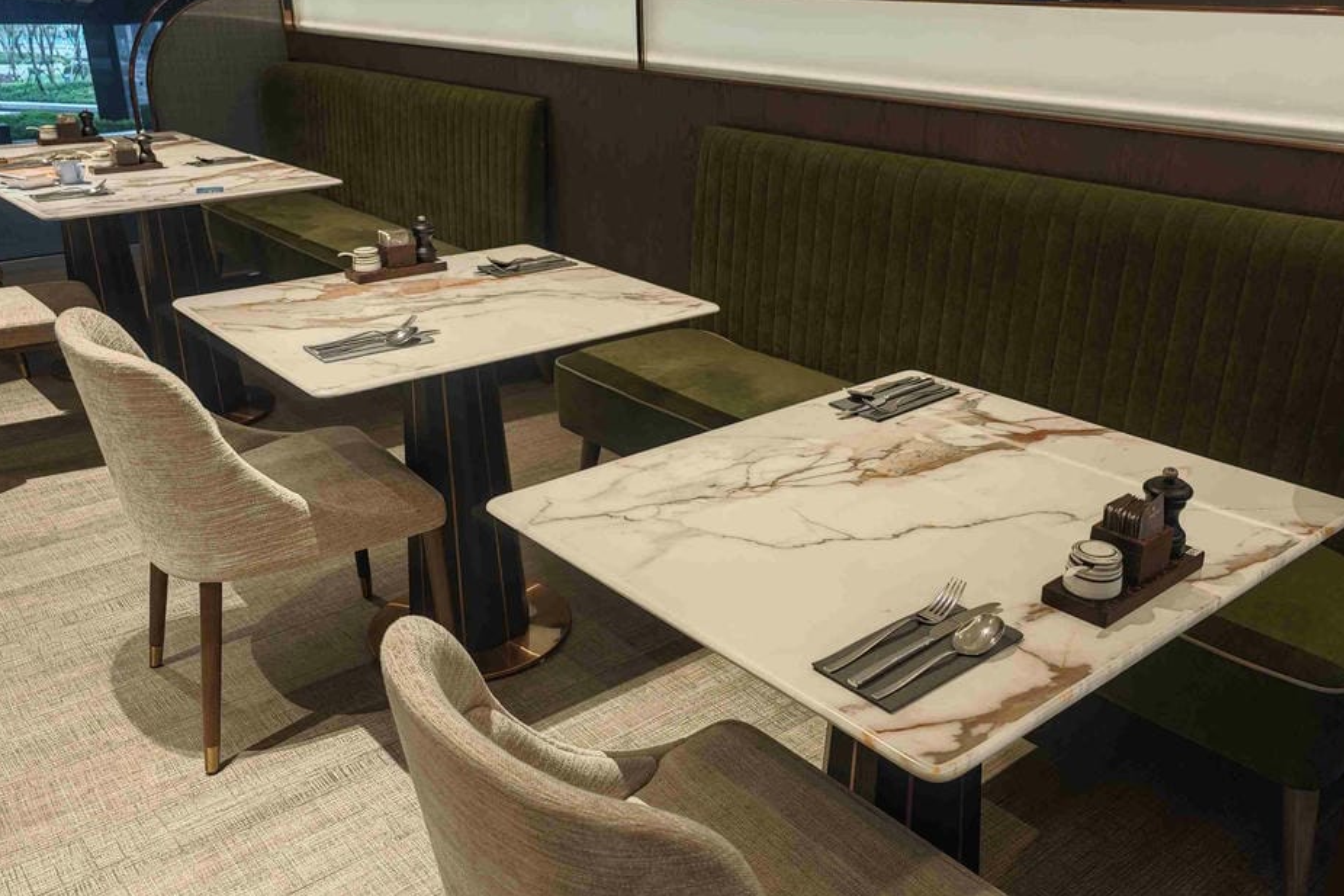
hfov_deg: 60.3
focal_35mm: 31
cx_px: 700
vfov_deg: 42.3
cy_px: 460
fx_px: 1157
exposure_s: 1/24
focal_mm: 8.72
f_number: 1.63
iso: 800
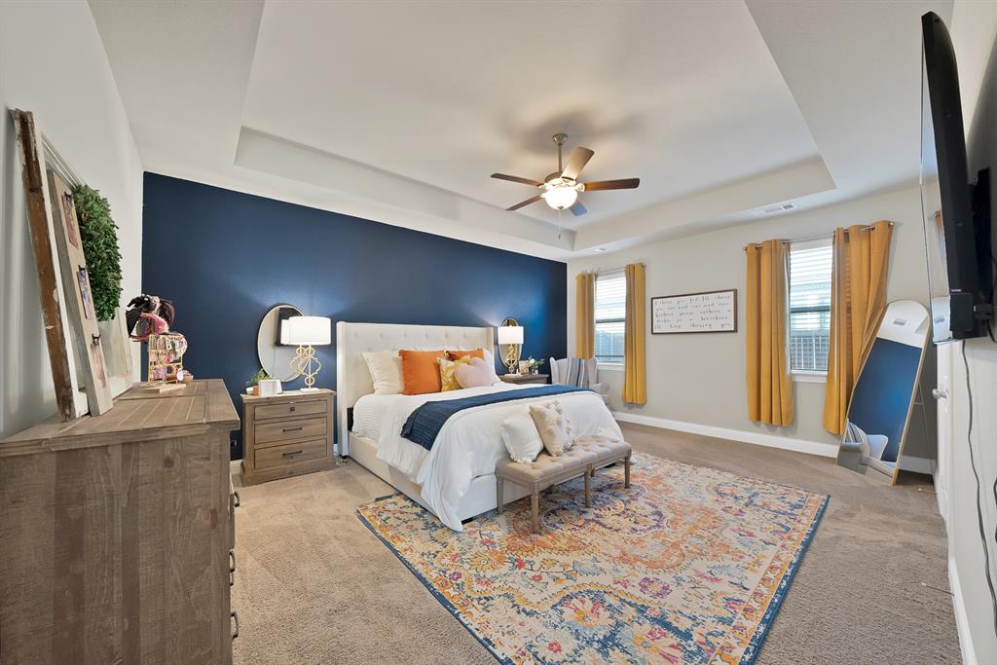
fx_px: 332
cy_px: 332
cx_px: 498
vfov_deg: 90.0
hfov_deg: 112.6
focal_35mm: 12
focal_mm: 12
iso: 640
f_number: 9
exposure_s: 1
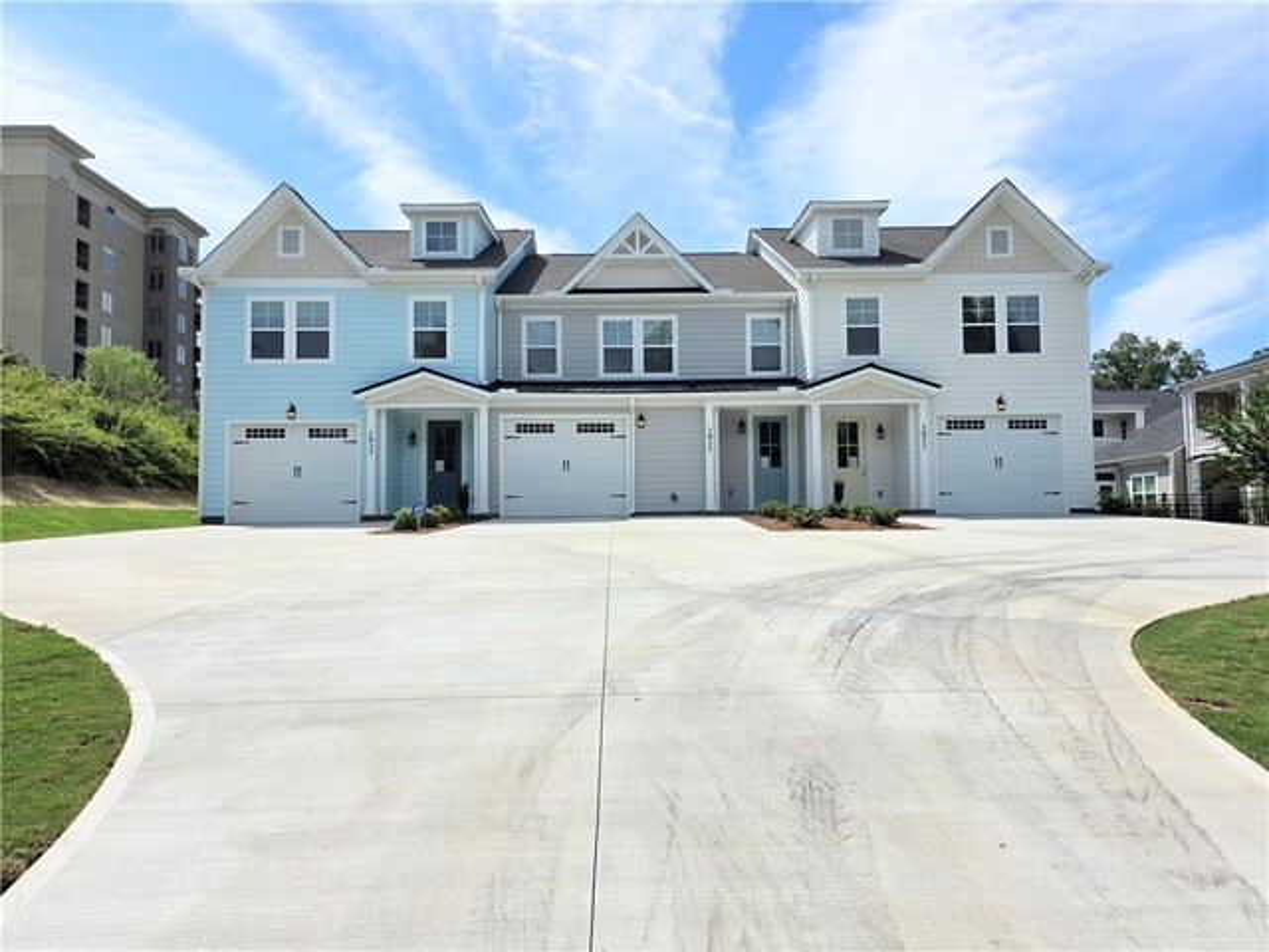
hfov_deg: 73.9
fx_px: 843
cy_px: 476
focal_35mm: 23
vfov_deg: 58.9
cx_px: 634
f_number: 1.7
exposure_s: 1/7944
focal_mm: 6.3
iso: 64
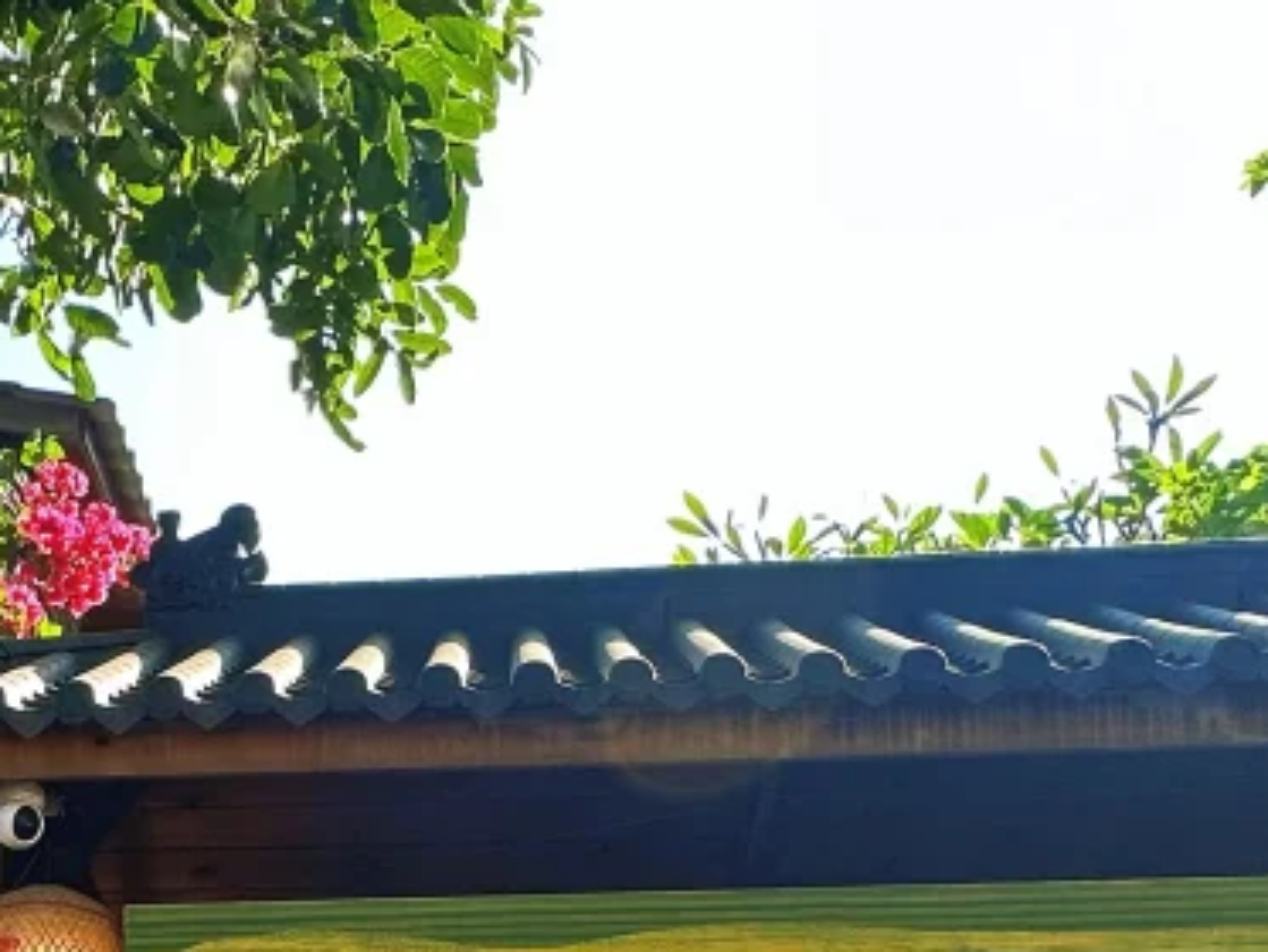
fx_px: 1979
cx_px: 177
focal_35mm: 54
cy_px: 1183
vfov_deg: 24.2
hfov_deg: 34.0
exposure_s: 1/257
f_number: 2.2
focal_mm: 2.22
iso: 40
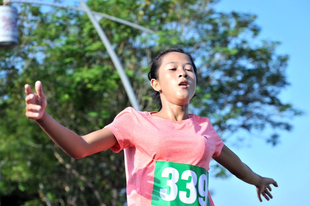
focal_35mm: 80
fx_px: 688
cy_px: 103
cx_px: 155
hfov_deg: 25.4
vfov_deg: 17.0
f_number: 5
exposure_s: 1/800
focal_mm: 80
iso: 200
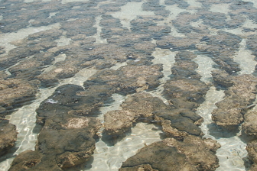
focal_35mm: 54
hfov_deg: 36.6
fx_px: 385
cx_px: 167
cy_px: 39
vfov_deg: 24.7
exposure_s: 1/3200
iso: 200
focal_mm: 22
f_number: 3.8
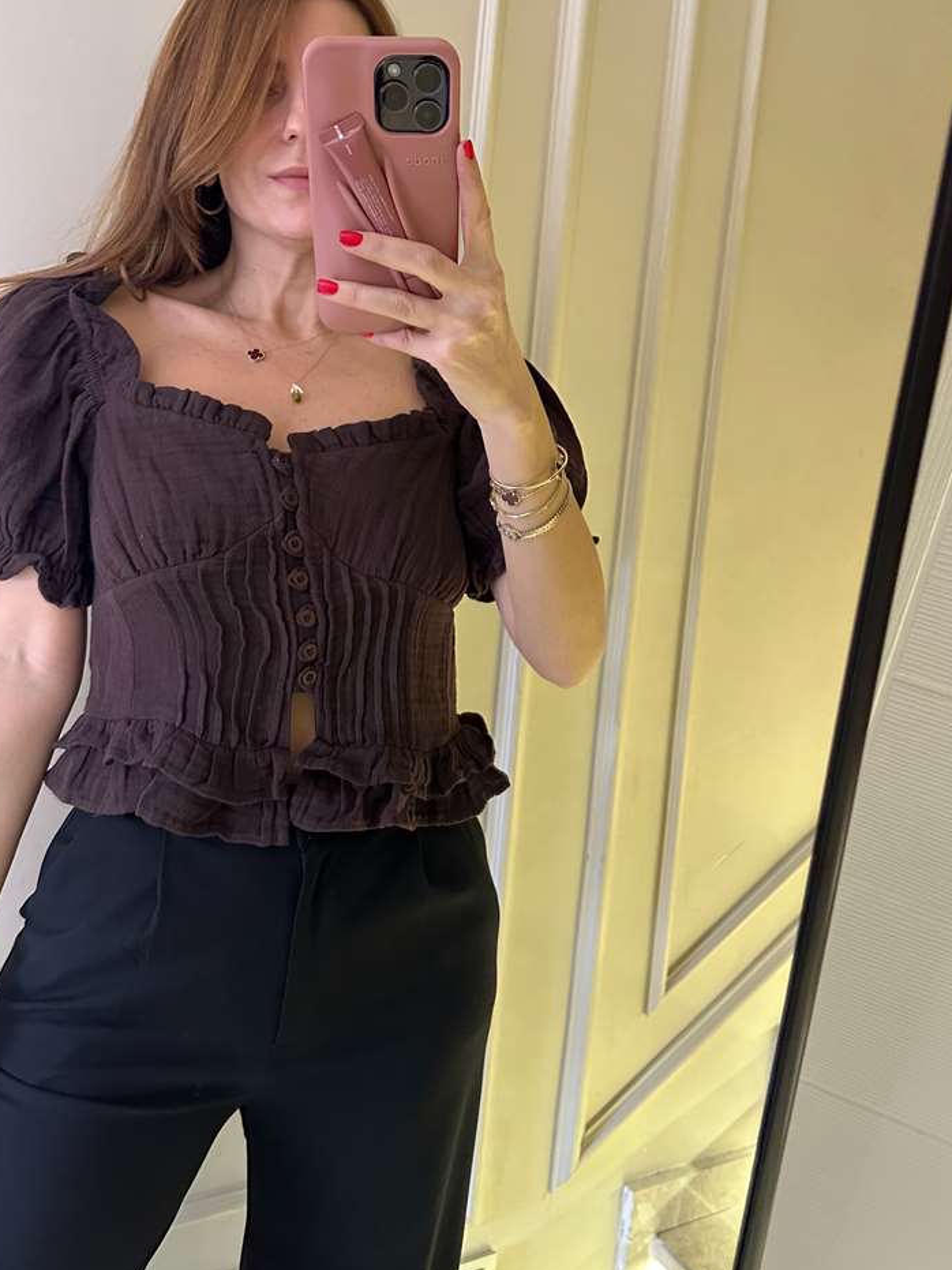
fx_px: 1210
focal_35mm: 33
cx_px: 505
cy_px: 535
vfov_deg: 55.1
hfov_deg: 42.9
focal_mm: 6.86
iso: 500
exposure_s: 1/60
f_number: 1.78
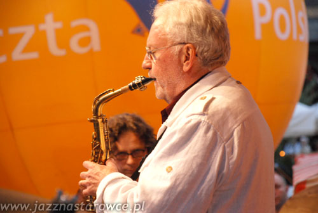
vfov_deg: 8.8
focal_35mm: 158
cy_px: 106
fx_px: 1395
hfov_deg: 13.0
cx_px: 159
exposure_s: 1/30
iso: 800
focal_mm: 105
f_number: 5.6
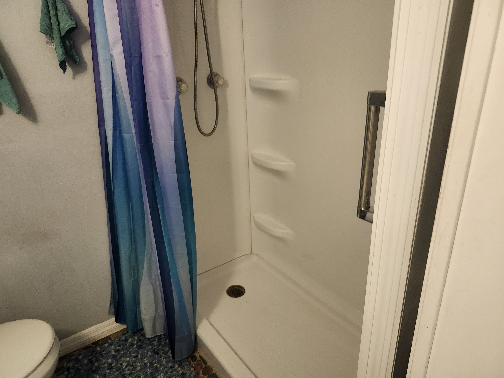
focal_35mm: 23
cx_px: 252
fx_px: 335
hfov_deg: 73.9
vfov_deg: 58.9
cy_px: 189
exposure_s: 1/60
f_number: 1.8
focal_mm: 5.54
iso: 500
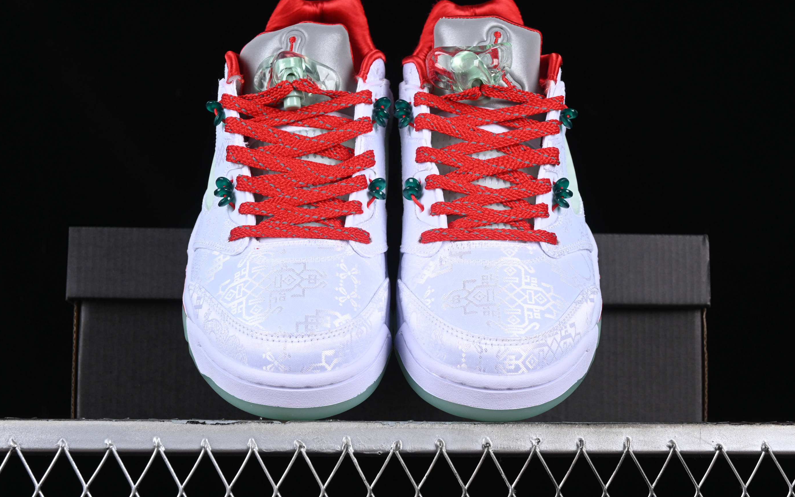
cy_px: 261
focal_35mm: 77
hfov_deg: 26.8
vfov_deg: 16.9
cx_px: 398
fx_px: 1668
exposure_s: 1/80
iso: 160
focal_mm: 50
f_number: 8
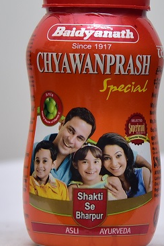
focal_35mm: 112
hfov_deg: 12.2
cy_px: 106
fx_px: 765
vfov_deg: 18.3
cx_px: 91
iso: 1600
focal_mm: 78
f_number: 4.5
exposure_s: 1/125
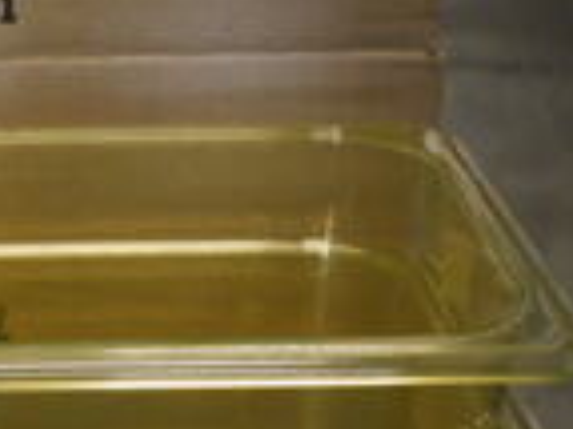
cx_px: -28
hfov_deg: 18.0
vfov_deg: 13.2
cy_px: 633
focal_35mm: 106
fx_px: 1753
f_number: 3.8
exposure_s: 1/125
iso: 3200
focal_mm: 22
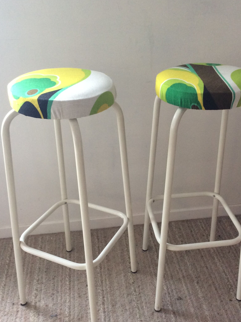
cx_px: 139
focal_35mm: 40
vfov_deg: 46.8
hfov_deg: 35.8
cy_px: 167
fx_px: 372
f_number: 2.4
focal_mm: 3.3
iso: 64
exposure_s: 1/25
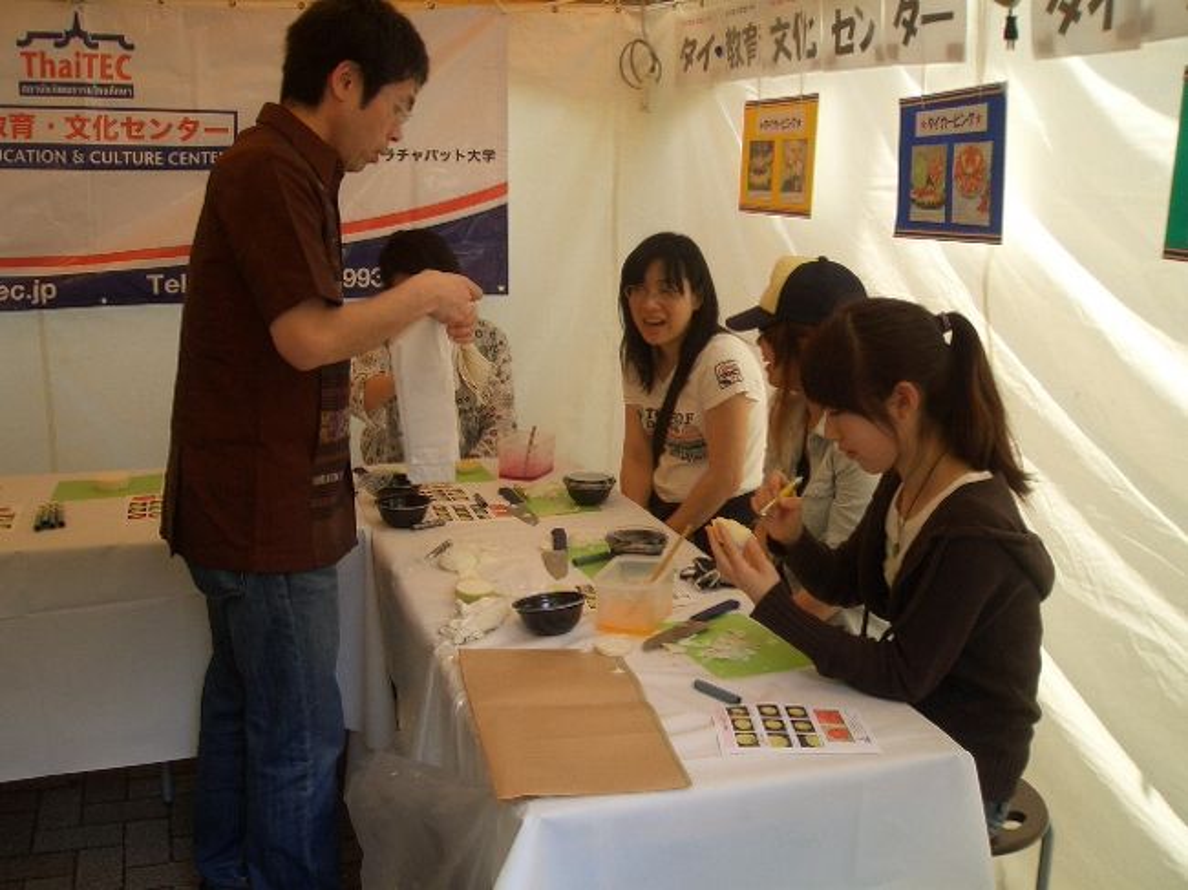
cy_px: 445
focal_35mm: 36
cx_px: 594
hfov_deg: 51.4
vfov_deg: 39.6
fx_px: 1235
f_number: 4
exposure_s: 1/80
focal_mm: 4.8
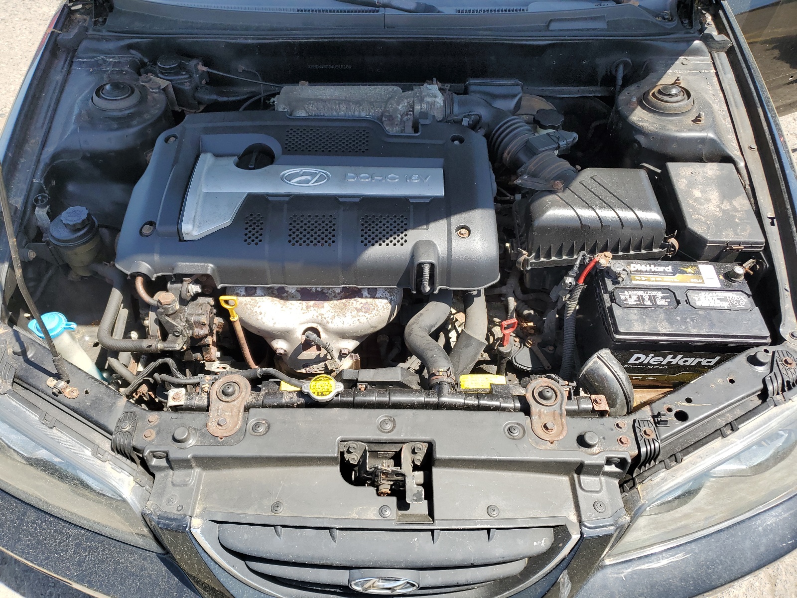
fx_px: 599
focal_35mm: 26
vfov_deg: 53.1
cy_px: 299
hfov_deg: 67.3
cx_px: 398
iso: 50
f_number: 1.5
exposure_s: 1/909
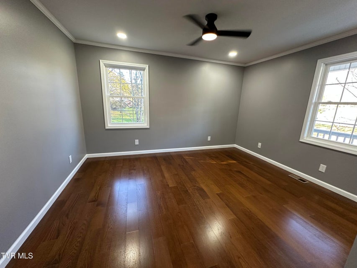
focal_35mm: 14
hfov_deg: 102.1
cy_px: 134
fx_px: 144
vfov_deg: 85.7
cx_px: 178
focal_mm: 2.22
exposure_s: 1/60
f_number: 2.2
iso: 200
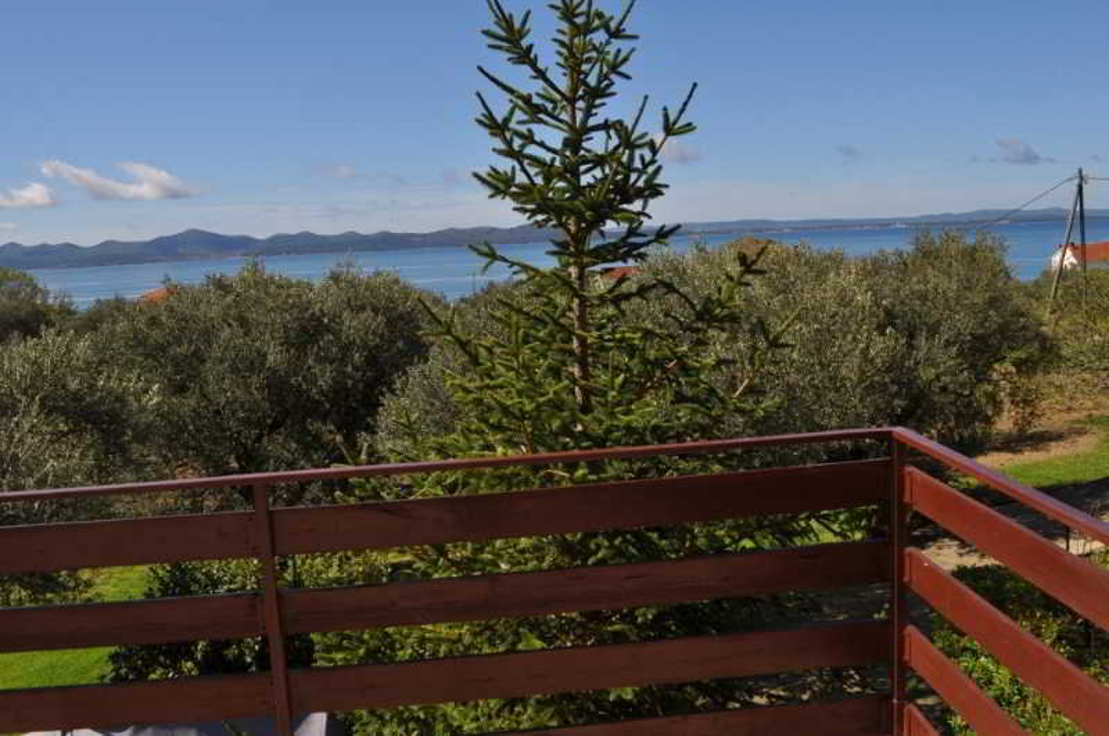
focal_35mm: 33
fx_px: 1015
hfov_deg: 57.3
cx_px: 554
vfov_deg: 39.9
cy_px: 368
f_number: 11
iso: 200
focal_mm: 22
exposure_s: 1/500
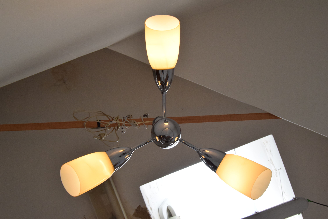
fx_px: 383
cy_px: 110
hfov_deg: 46.4
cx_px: 164
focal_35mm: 42
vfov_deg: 31.9
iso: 1600
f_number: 9
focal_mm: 28
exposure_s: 1/320
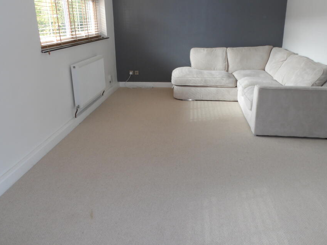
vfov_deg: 48.0
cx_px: 176
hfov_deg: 61.6
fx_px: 274
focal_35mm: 29
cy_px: 99
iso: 128
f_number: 4.1
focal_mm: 4.3
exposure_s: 1/30
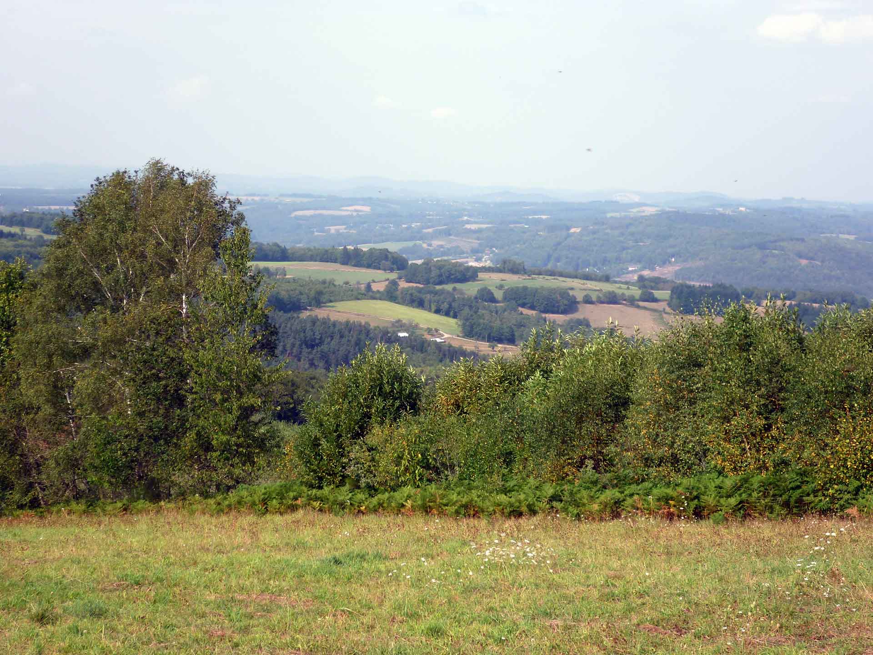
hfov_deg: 23.8
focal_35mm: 82
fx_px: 2068
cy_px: 328
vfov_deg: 18.0
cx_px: 436
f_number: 4.9
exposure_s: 1/320
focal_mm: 14.7
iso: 80
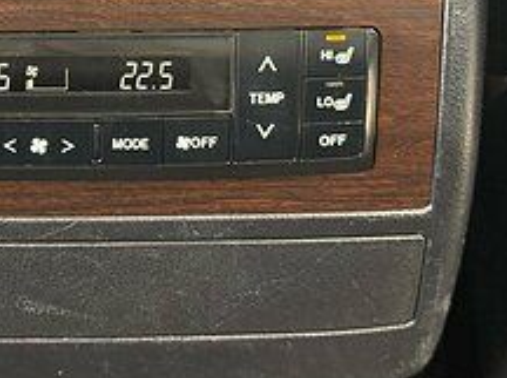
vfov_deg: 12.0
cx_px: 77
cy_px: 56
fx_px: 1783
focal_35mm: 122
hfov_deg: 16.0
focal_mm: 6.76
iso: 160
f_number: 1.78
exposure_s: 1/91
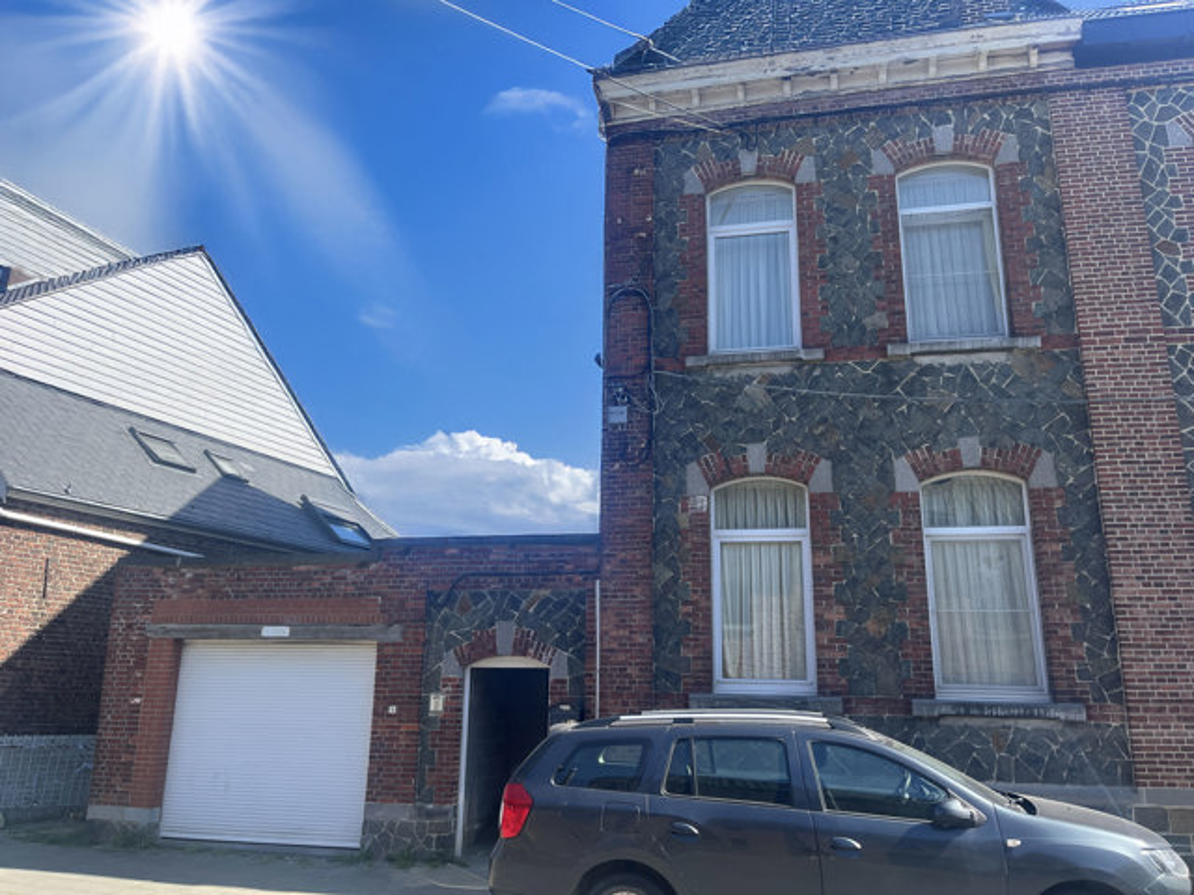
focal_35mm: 26
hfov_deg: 67.3
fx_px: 897
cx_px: 597
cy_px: 448
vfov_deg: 53.1
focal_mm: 5.1
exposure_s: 1/1862
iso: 50
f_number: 1.6
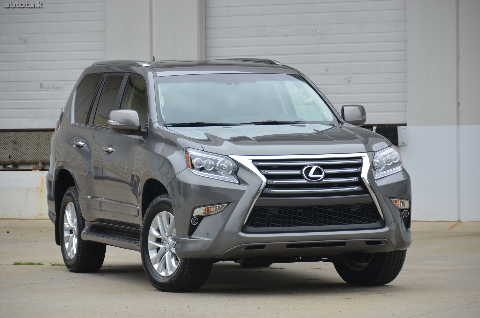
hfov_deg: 11.4
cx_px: 240
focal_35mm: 180
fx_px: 2395
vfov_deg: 7.6
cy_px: 159
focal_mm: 120
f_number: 5.3
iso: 400
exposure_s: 1/1000
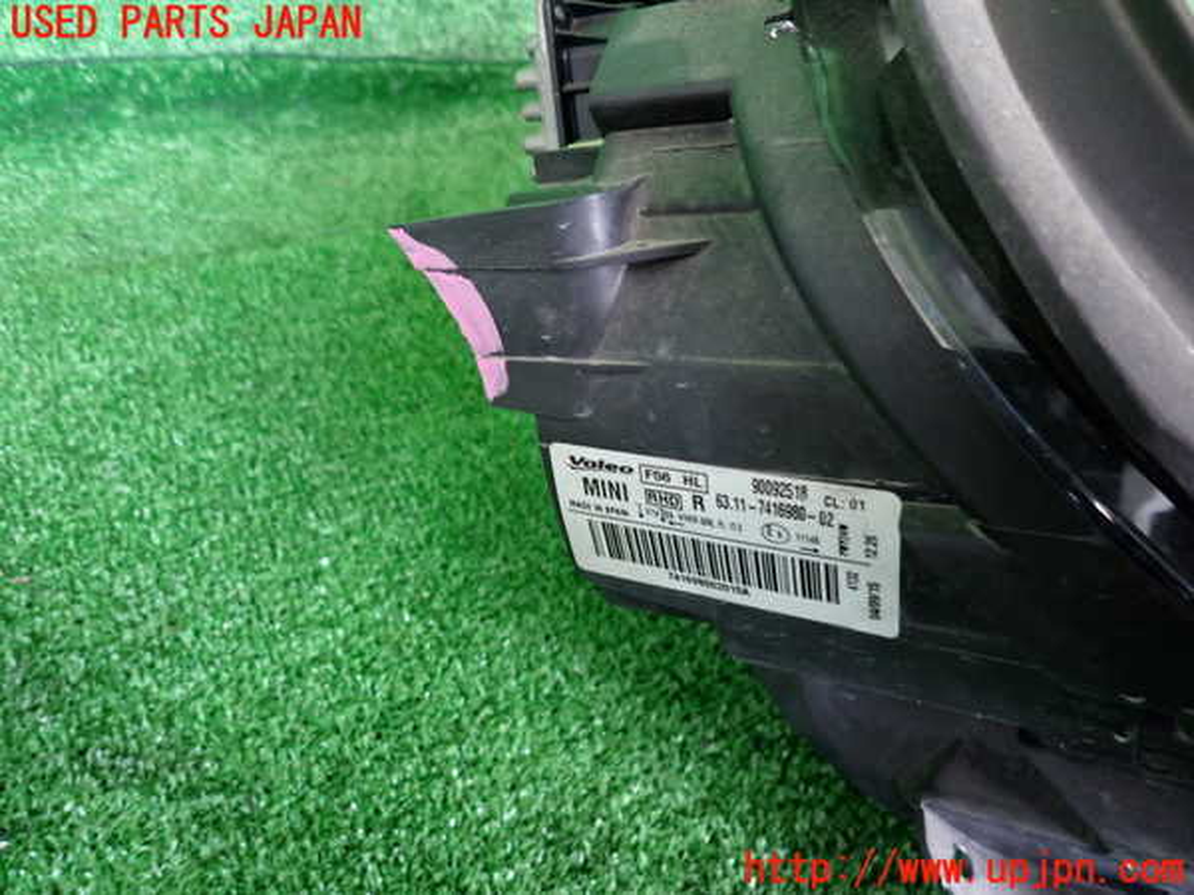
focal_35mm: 25
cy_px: 448
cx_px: 597
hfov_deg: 69.4
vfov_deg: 54.9
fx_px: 862
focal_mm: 4.5
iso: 320
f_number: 2
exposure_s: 1/30
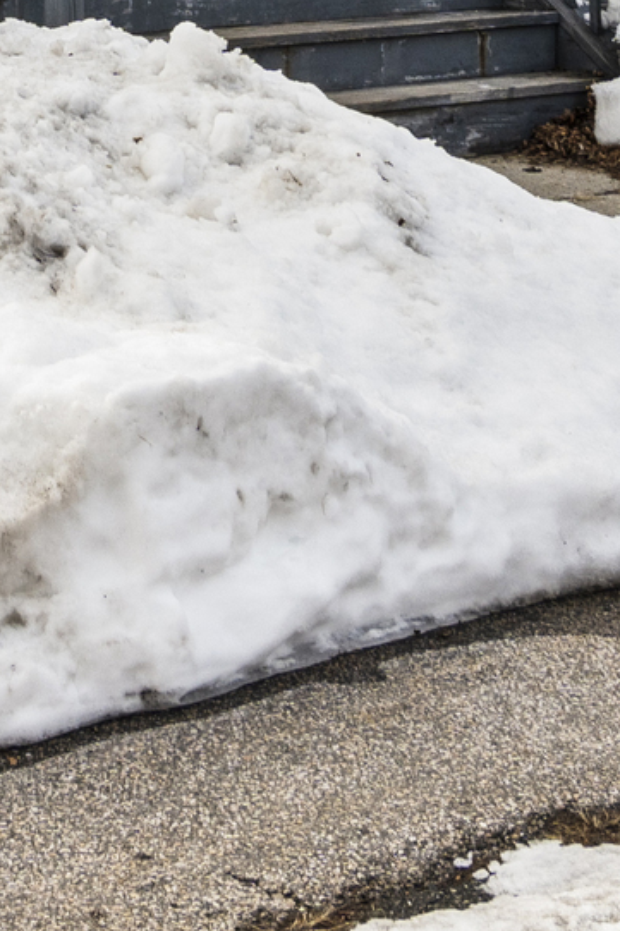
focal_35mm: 119
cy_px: -739
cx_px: 43
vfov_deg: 15.0
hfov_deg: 11.4
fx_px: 3076
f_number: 9
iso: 200
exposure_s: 1/50
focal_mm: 21
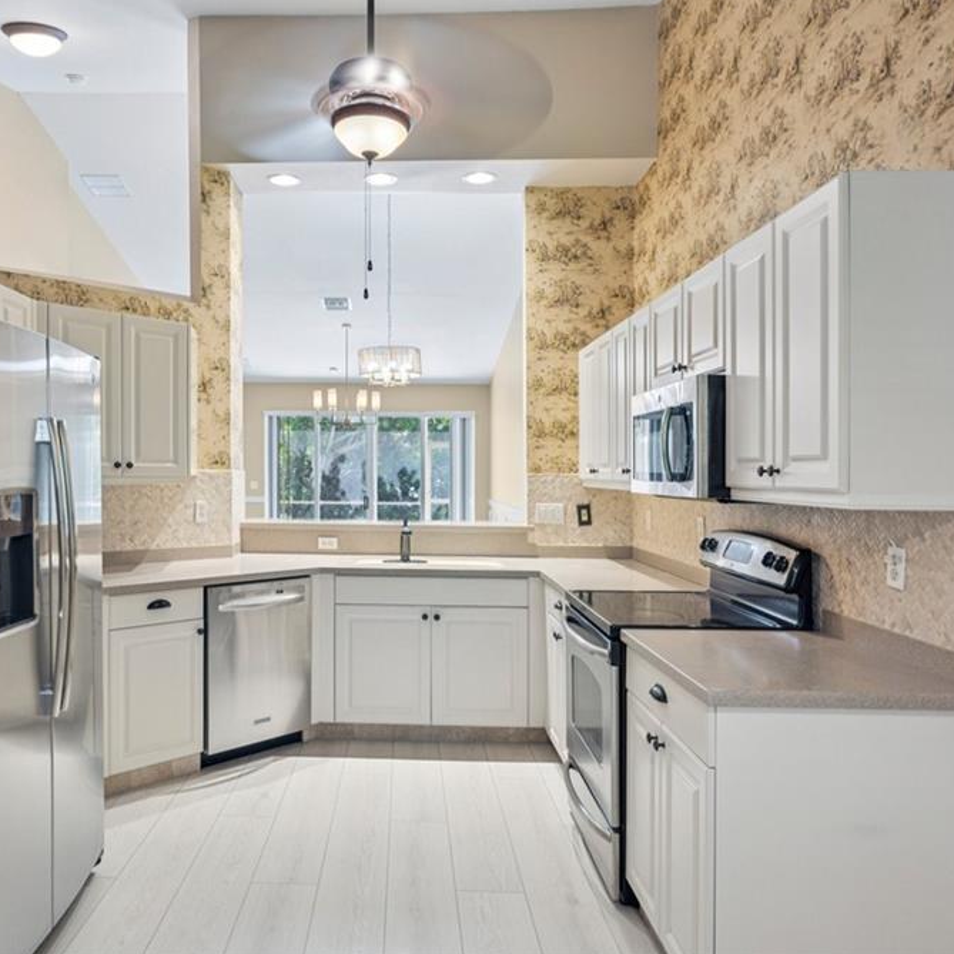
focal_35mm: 26
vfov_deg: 60.9
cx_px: 375
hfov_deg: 60.4
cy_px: 474
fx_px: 811
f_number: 8
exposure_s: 1/10
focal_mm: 20
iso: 400
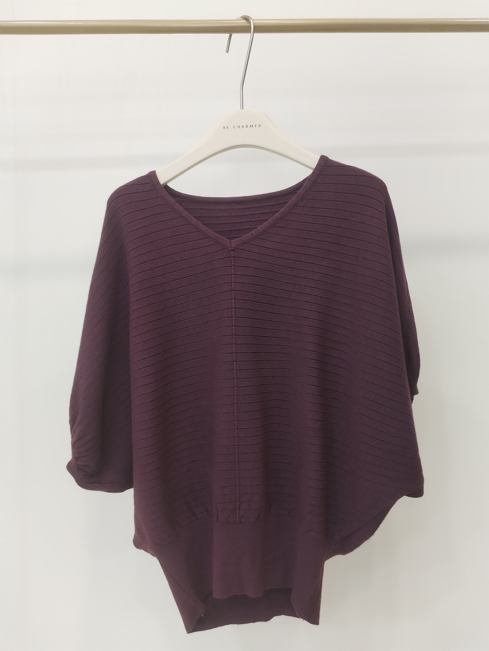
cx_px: 244
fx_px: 546
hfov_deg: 48.2
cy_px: 326
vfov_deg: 61.7
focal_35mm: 29
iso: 431
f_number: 1.8
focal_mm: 4.75
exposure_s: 1/60
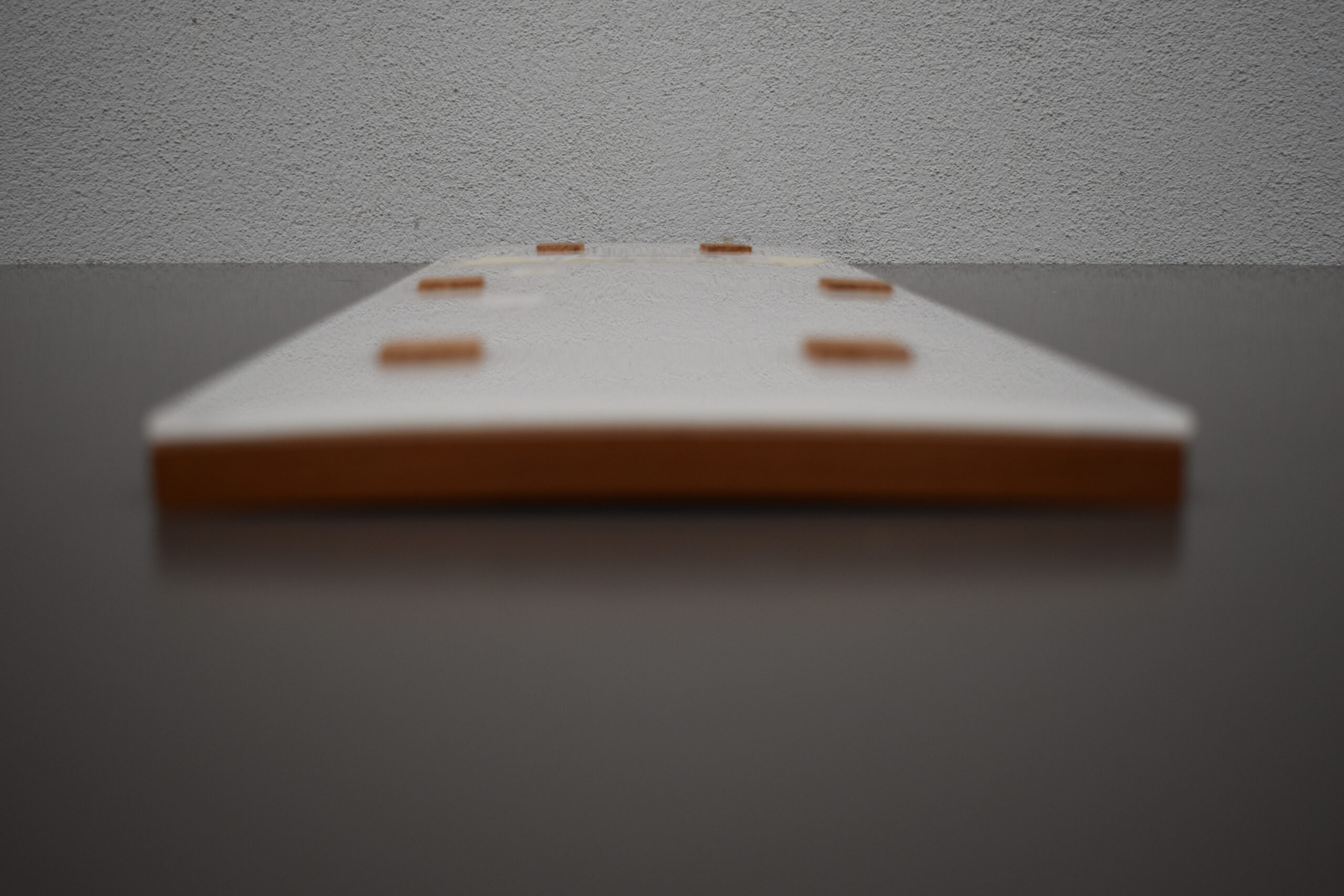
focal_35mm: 42
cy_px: 448
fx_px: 1568
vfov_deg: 31.9
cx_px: 672
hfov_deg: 46.4
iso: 450
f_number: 4.2
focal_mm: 28
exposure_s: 1/250
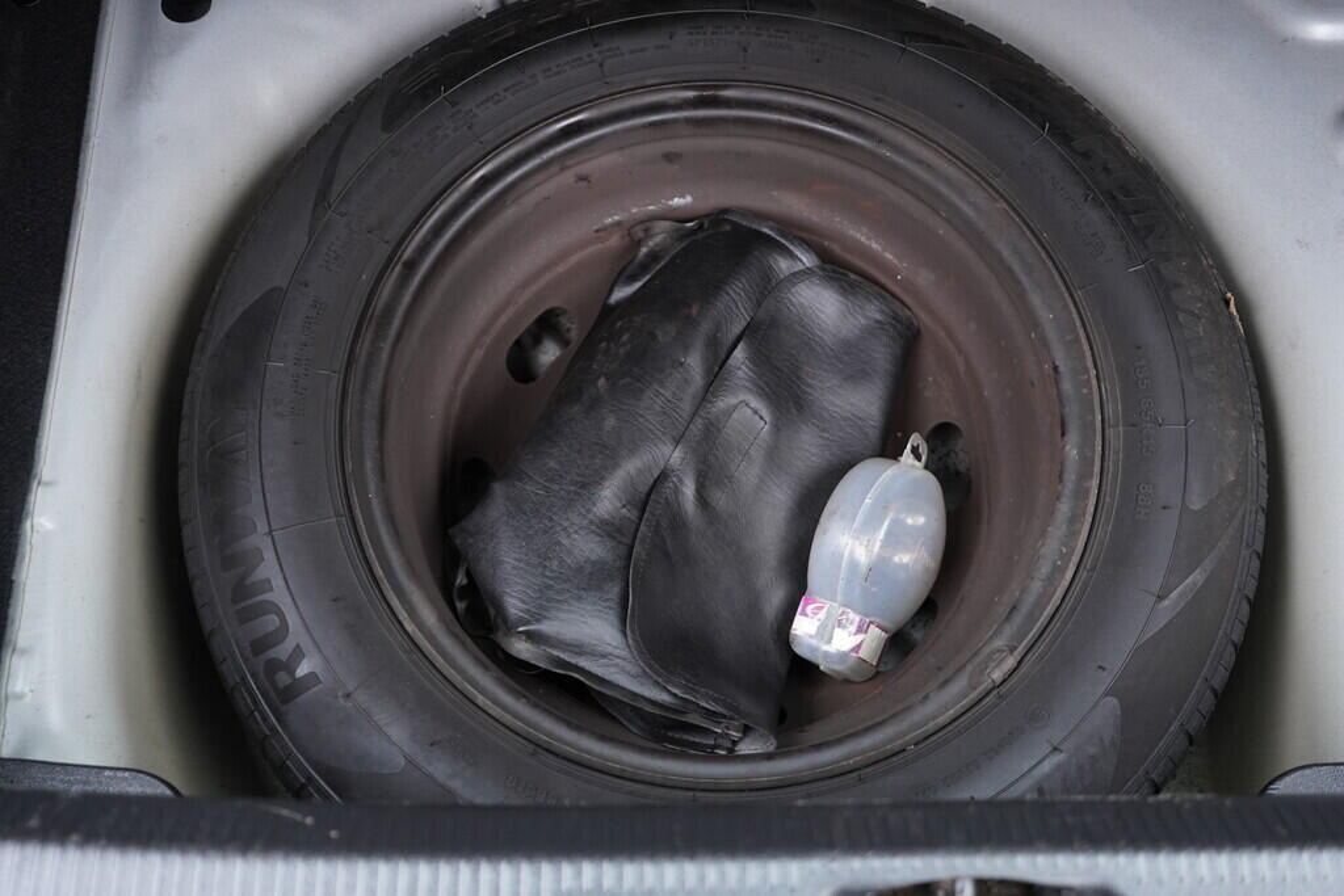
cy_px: 448
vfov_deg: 36.9
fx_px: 1344
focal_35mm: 36
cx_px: 672
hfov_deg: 53.1
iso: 640
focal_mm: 24
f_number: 2.8
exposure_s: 1/40
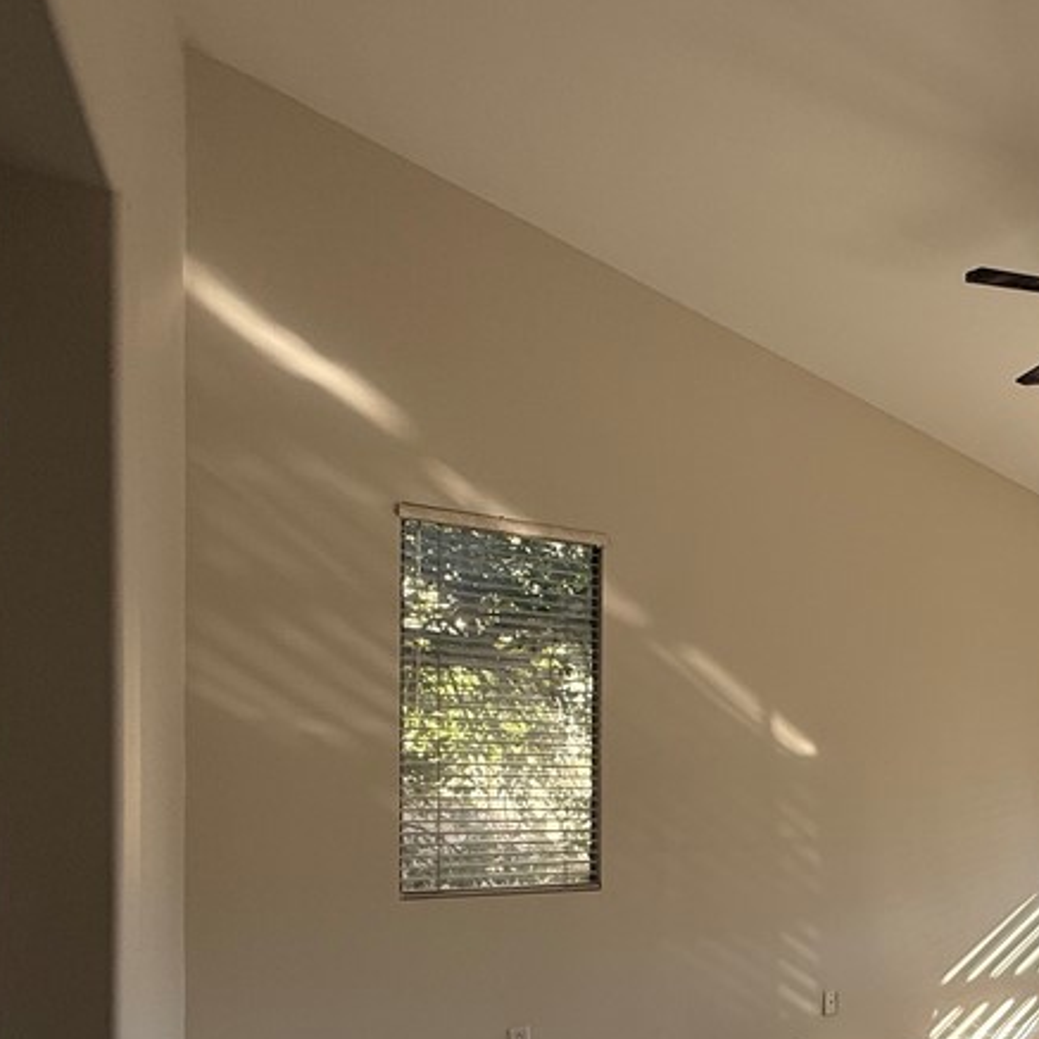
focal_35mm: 29
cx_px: 1037
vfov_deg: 52.8
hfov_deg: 46.6
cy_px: 799
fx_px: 985
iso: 50
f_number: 2.2
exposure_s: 1/112
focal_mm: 2.22
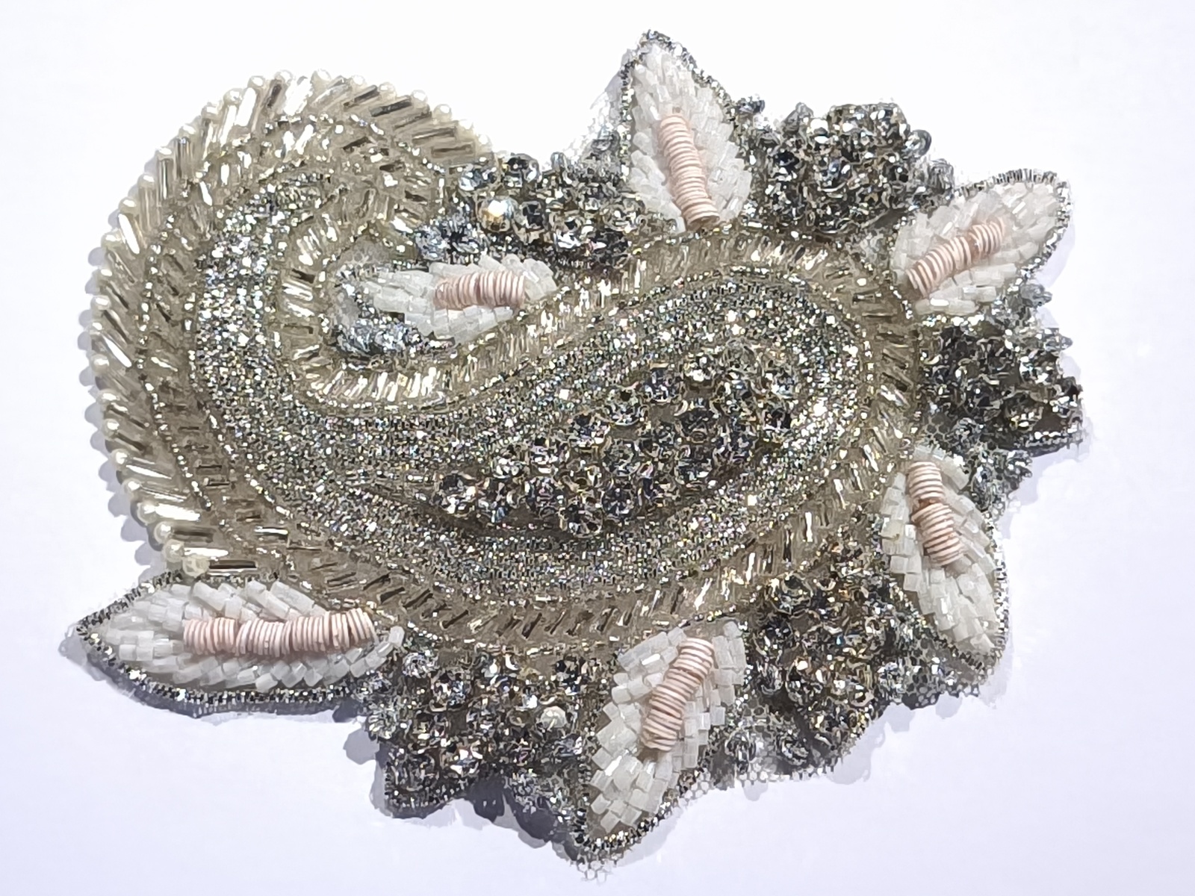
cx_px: 598
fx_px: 2796
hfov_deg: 24.1
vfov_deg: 18.2
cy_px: 448
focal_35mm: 81
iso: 2000
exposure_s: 1/2959
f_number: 1.6
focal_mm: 6.57
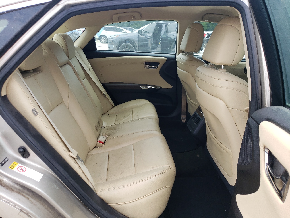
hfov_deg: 67.3
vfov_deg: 53.1
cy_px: 109
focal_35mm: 26
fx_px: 218
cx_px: 145
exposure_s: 1/909
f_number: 1.5
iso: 50
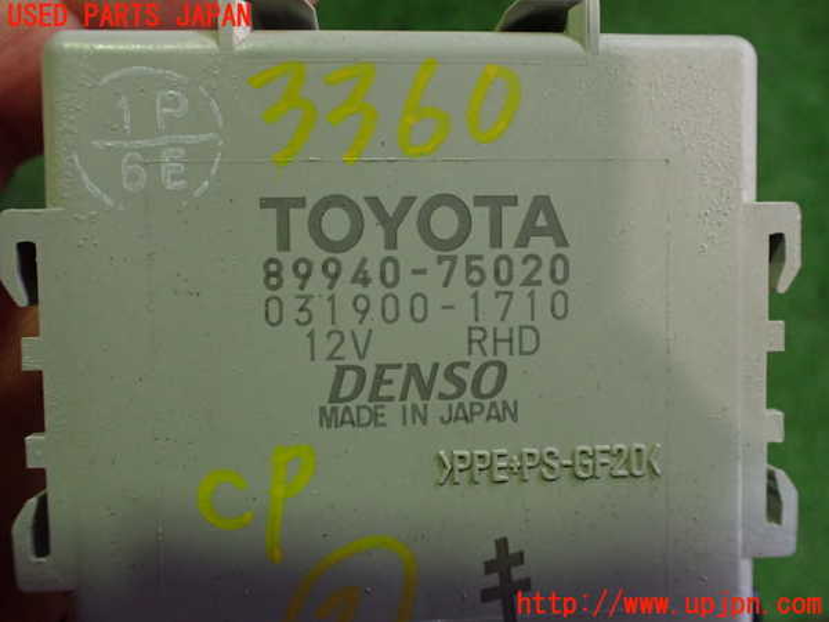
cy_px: 311
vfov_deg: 46.8
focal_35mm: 30
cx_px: 414
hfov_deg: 60.0
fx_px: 718
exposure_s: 1/125
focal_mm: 5.4
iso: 640
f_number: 2.3
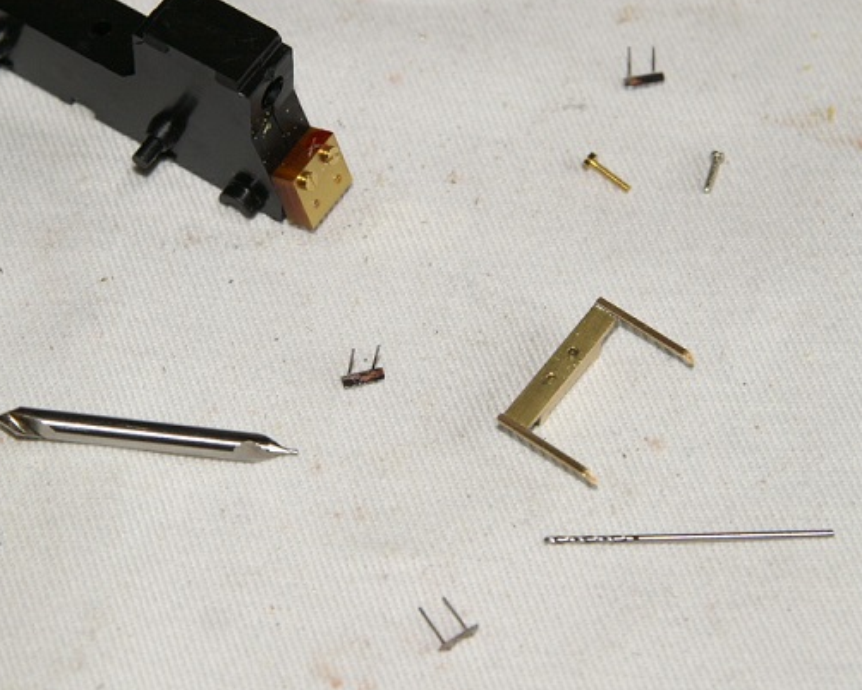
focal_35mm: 178
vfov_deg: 8.7
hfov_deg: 10.9
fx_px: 4538
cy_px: 294
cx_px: 452
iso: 400
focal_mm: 75
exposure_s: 1/125
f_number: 7.1
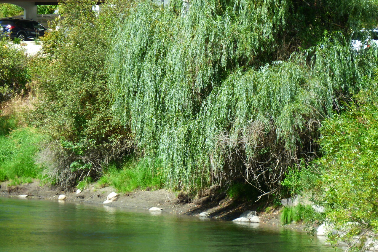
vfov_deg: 5.3
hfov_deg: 7.9
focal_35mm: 261
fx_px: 2740
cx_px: 189
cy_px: 129
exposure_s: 1/125
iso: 100
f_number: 5.9
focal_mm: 36
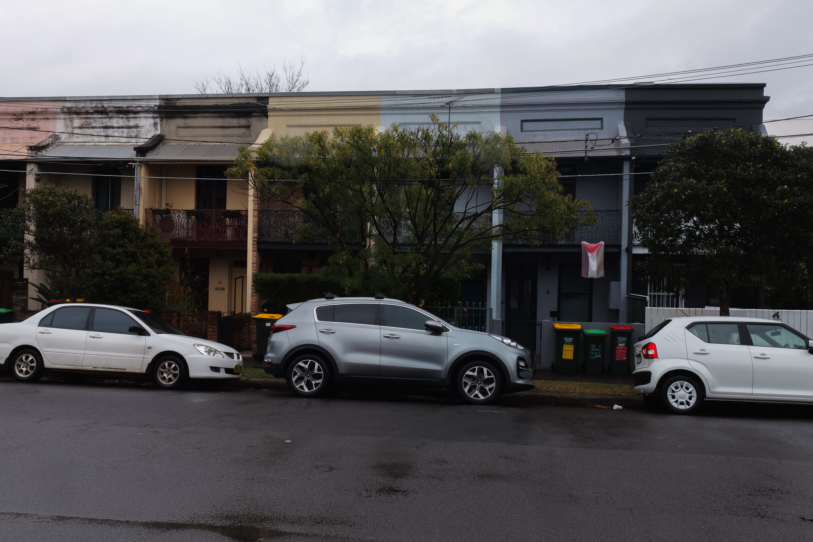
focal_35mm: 32
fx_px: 723
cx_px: 406
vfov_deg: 41.1
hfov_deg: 58.7
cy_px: 271
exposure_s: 1/8
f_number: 22
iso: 125
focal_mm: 32
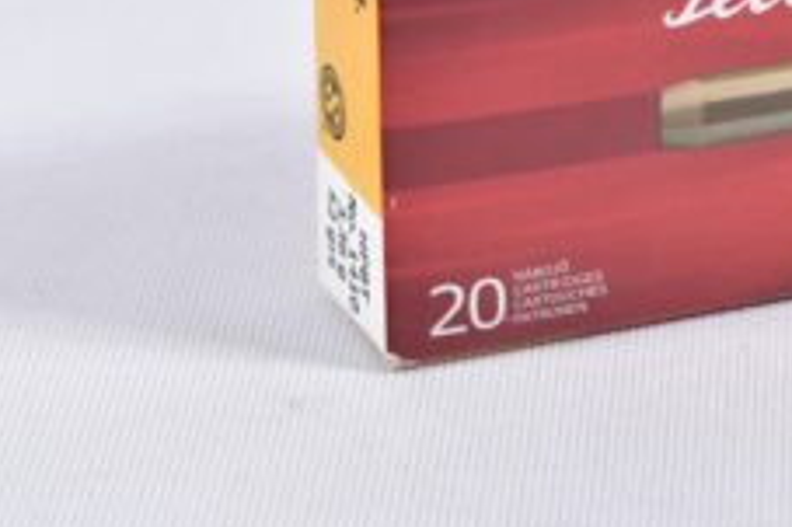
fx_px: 4799
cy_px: -38
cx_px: 876
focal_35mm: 218
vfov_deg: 6.3
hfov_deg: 9.3
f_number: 5.6
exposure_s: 1/50
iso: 640
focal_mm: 55
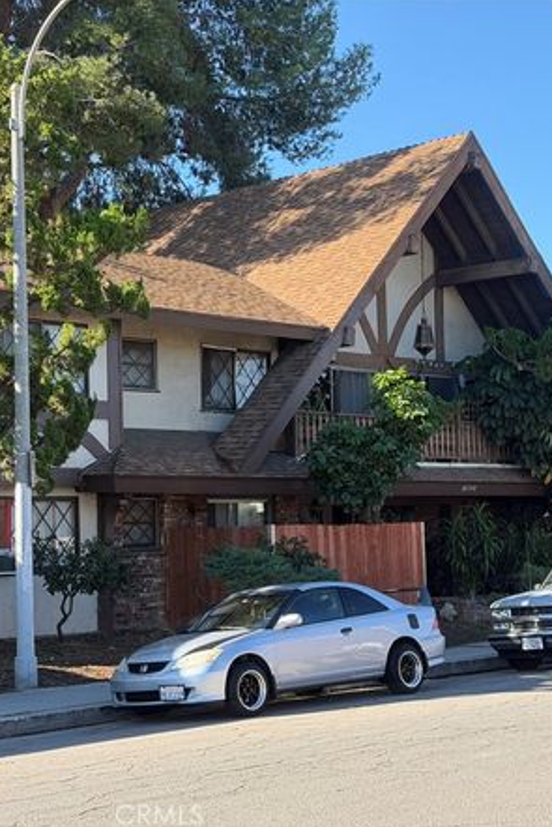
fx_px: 1540
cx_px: 253
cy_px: 414
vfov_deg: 30.1
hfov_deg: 20.3
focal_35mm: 67
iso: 80
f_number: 1.78
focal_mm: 6.76
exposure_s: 1/1027
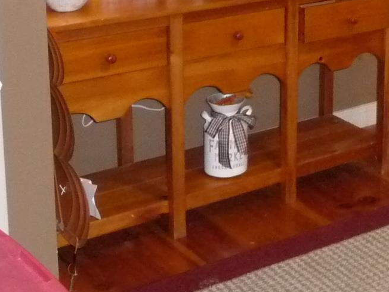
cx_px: 543
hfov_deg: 19.9
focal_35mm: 88
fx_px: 989
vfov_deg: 16.5
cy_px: 4
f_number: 3.3
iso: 500
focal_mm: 4.7
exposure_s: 1/30
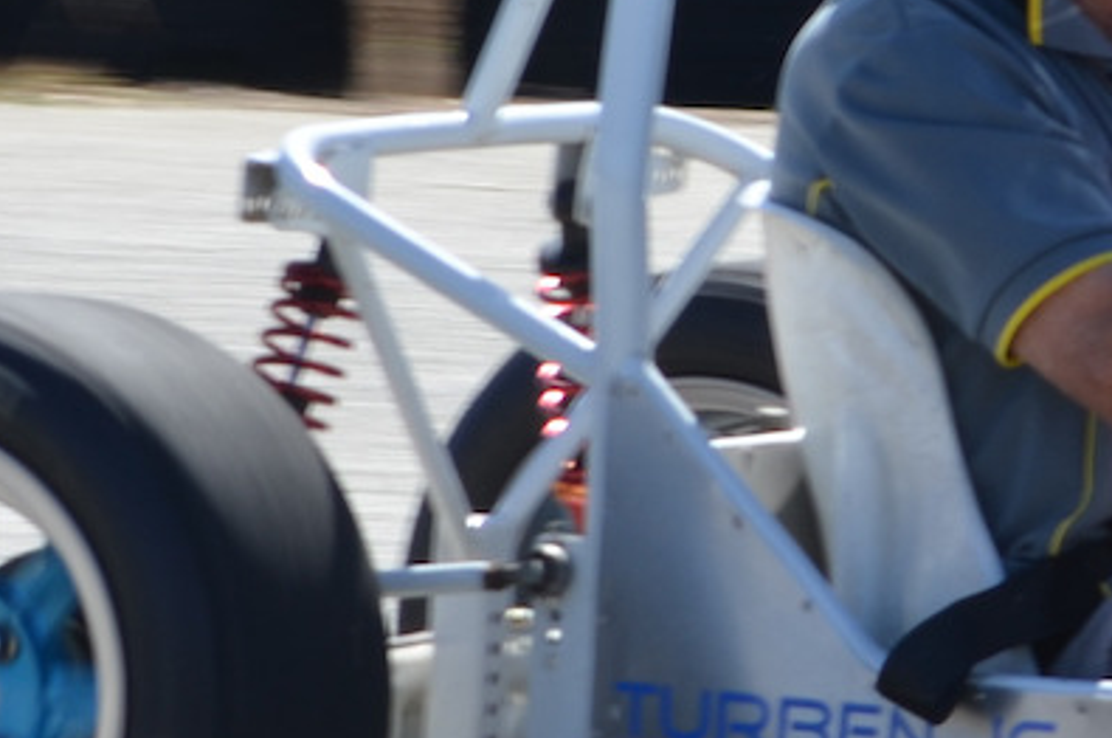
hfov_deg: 1.9
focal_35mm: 1063
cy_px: 159
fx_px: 32781
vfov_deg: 1.3
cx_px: 1990
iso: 100
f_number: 8
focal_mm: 140
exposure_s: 1/160
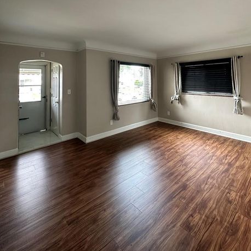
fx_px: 148
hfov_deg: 80.7
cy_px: 76
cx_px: 128
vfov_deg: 77.1
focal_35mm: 18
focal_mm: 2.22
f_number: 2.2
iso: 200
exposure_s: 1/99
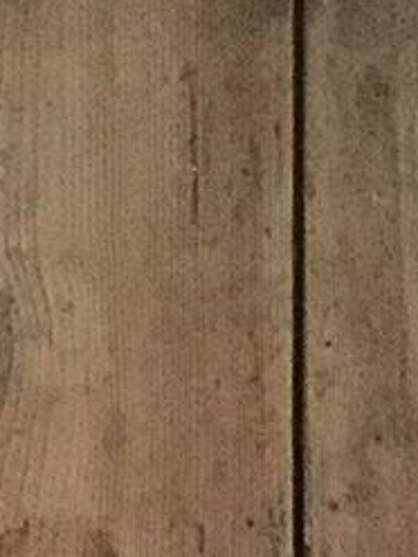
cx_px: 820
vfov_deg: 8.8
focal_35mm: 204
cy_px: 1303
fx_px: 3284
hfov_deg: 7.0
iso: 320
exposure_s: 1/17
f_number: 2.4
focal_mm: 3.3
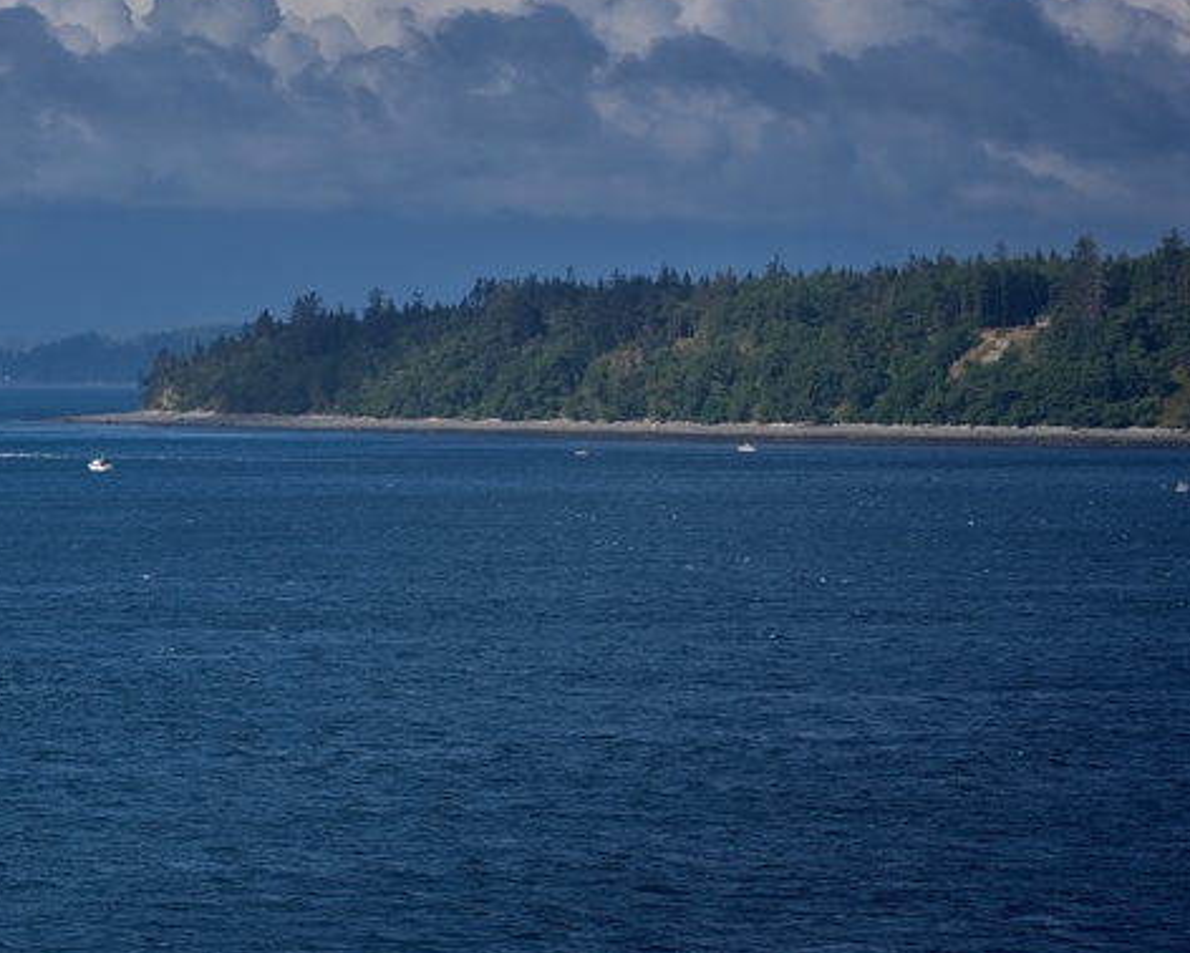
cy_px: 212
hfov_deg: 11.2
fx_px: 5919
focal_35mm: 168
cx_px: -403
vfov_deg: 9.2
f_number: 11
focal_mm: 66
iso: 100
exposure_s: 1/320
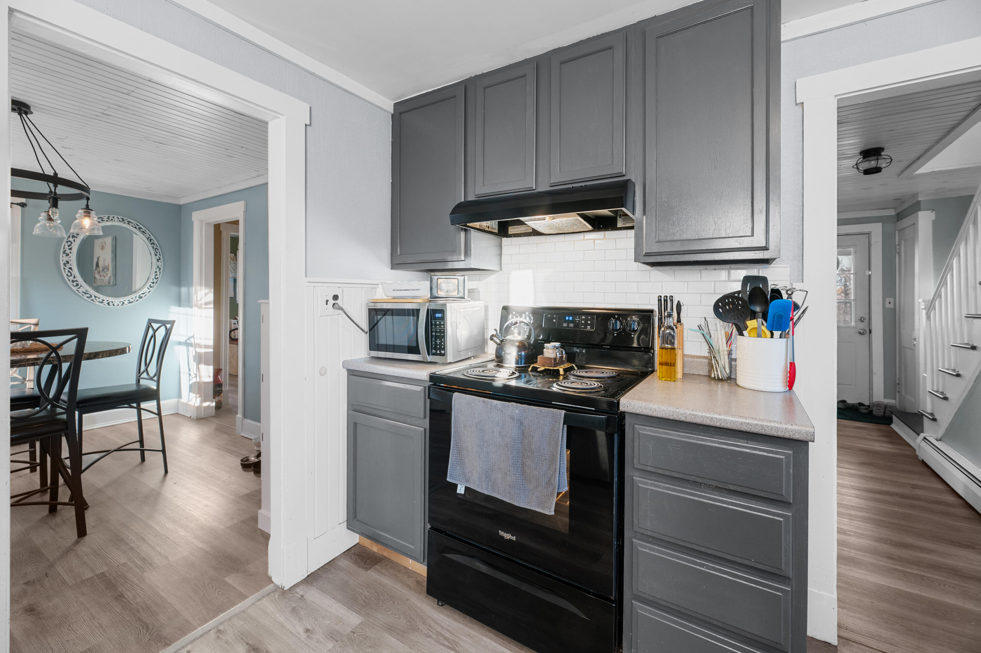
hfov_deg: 104.3
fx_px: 381
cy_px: 326
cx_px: 490
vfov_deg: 81.1
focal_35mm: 14
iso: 320
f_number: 7.1
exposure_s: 1/4
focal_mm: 14
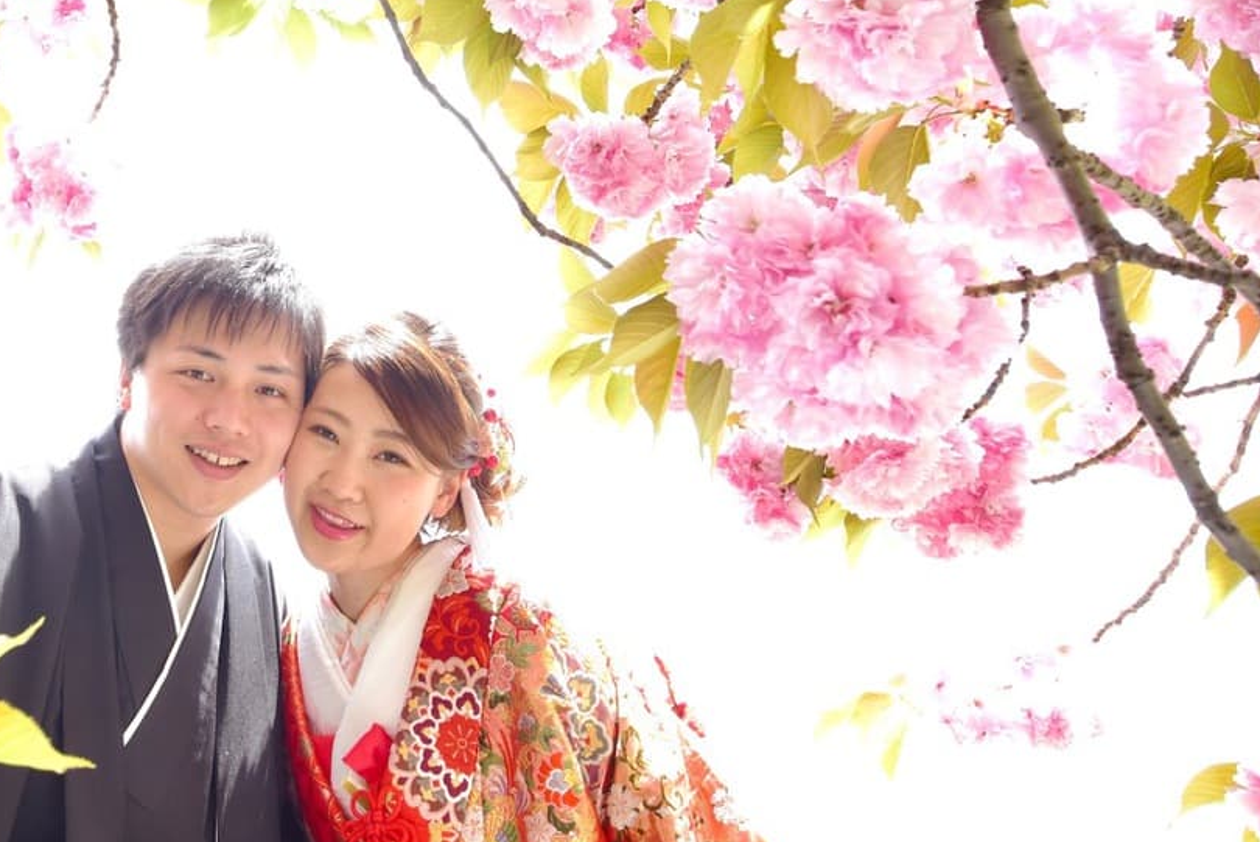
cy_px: 160
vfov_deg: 39.4
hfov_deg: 52.1
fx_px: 1121
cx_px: 142
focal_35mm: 32
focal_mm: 18
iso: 1000
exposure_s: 1/125
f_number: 9
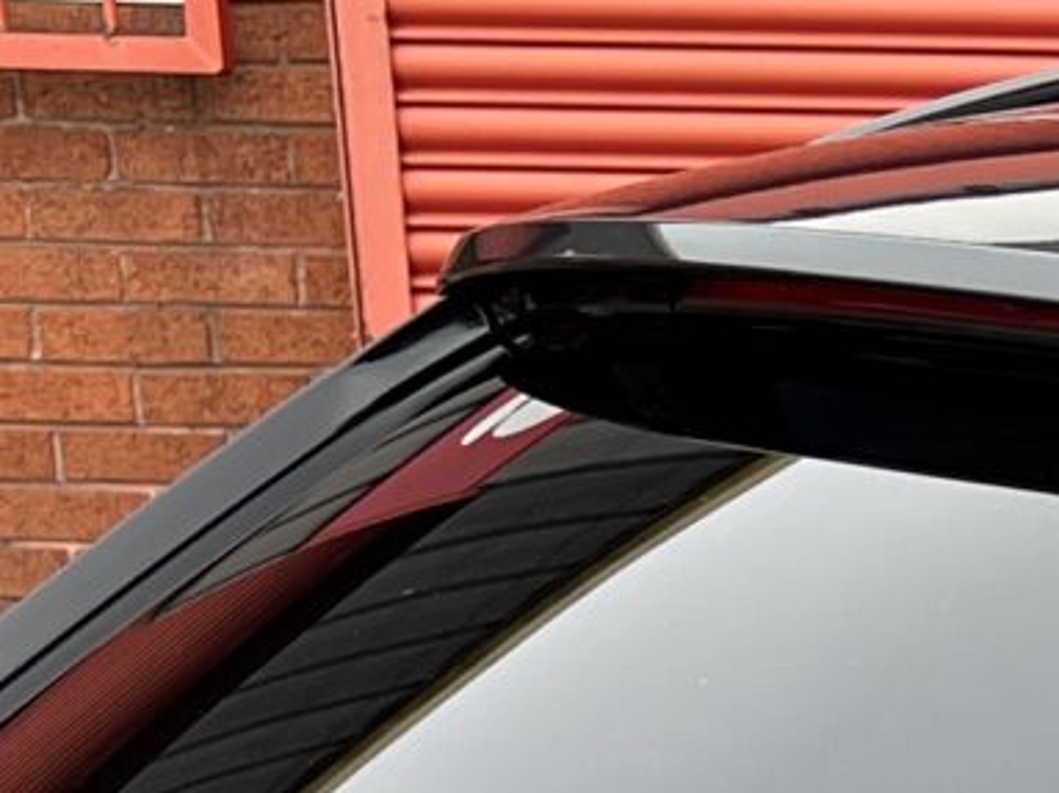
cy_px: 1749
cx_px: 2500
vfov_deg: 8.0
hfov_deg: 10.0
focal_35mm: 174
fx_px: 5321
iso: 40
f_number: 1.5
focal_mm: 5.7
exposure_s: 1/216
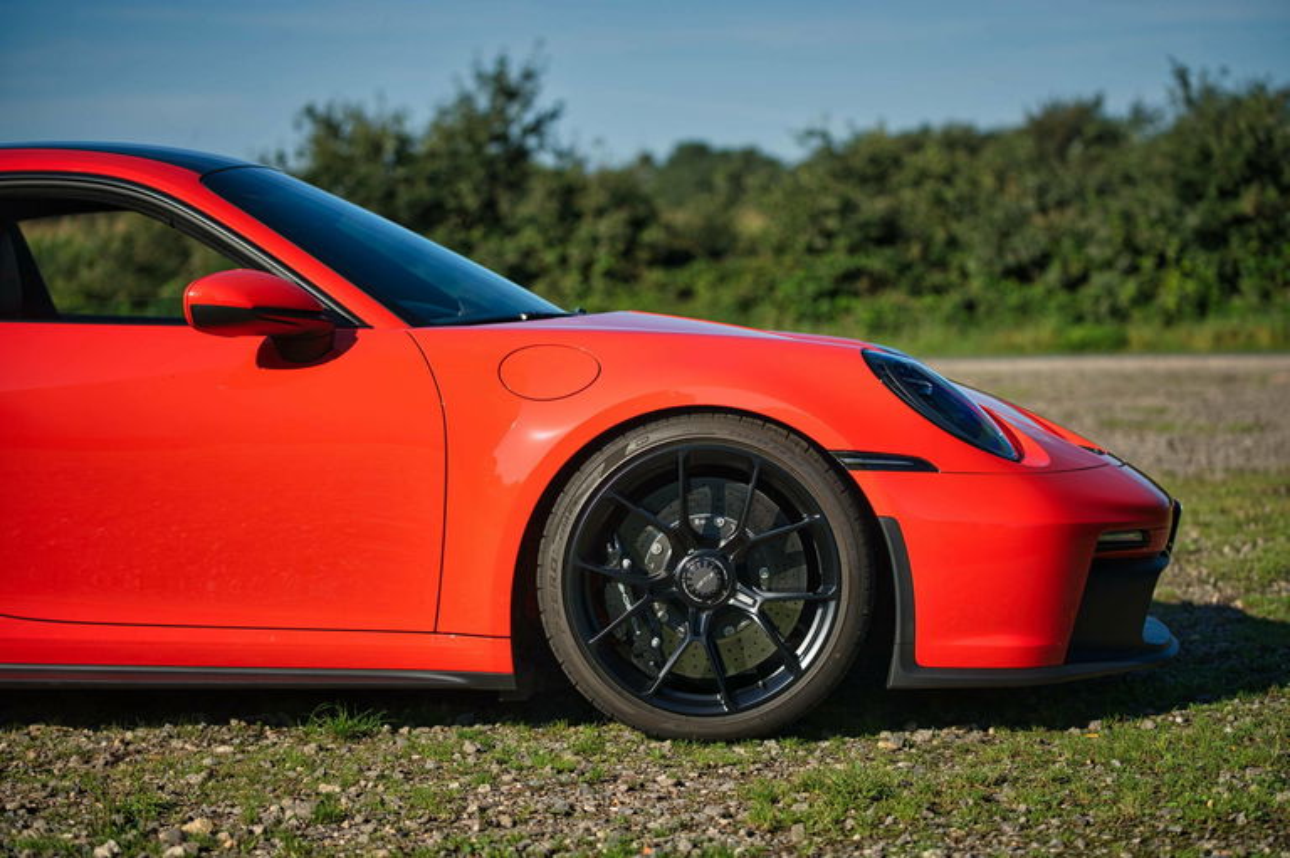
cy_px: 429
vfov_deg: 15.9
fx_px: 3080
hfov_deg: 23.7
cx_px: 645
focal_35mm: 86
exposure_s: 1/1000
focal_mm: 86
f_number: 2.8
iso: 100
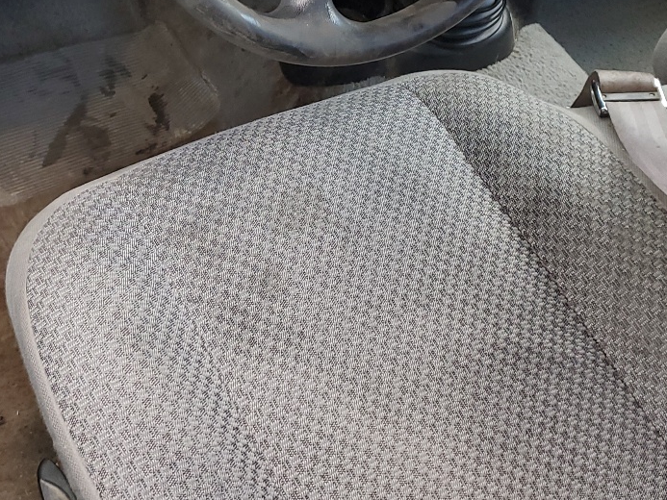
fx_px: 1156
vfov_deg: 23.5
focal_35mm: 60
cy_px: 18
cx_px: 238
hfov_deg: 32.0
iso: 62
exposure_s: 1/120
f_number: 1.5
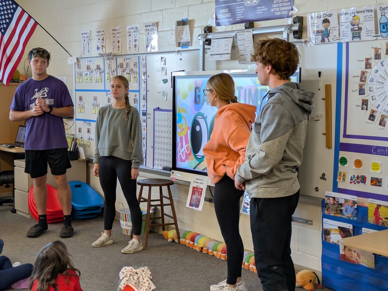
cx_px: 186
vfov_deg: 26.6
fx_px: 617
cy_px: 151
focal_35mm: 55
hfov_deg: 34.9
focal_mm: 5.43
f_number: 1.89
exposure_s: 1/120
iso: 290
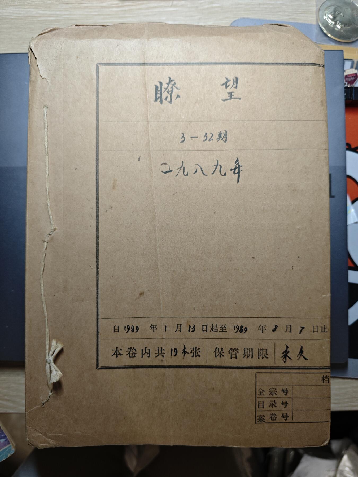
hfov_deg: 56.8
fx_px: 331
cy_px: 238
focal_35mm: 24
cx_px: 179
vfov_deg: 71.6
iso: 400
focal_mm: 5.84
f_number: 1.6
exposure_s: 1/100
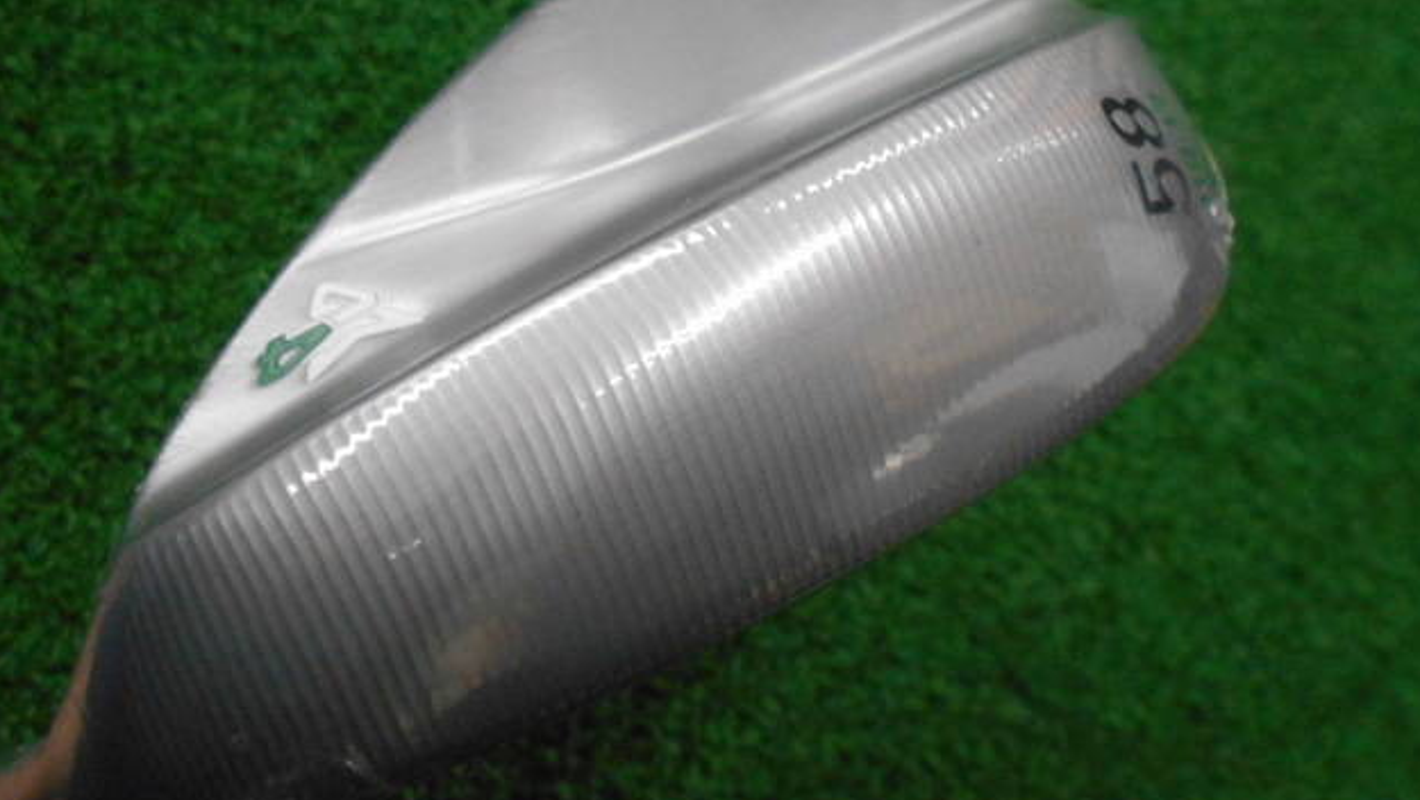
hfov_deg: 66.0
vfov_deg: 40.2
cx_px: 704
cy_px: 416
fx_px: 1092
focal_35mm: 29
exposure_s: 1/125
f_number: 3.2
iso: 800
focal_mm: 4.6
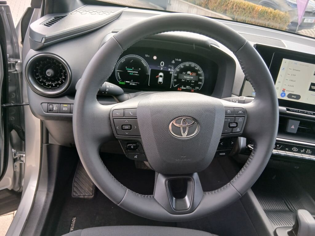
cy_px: 118
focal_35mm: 26
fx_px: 237
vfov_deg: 53.1
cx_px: 158
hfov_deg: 67.3
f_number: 1.8
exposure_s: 1/50
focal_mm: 3.98
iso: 80
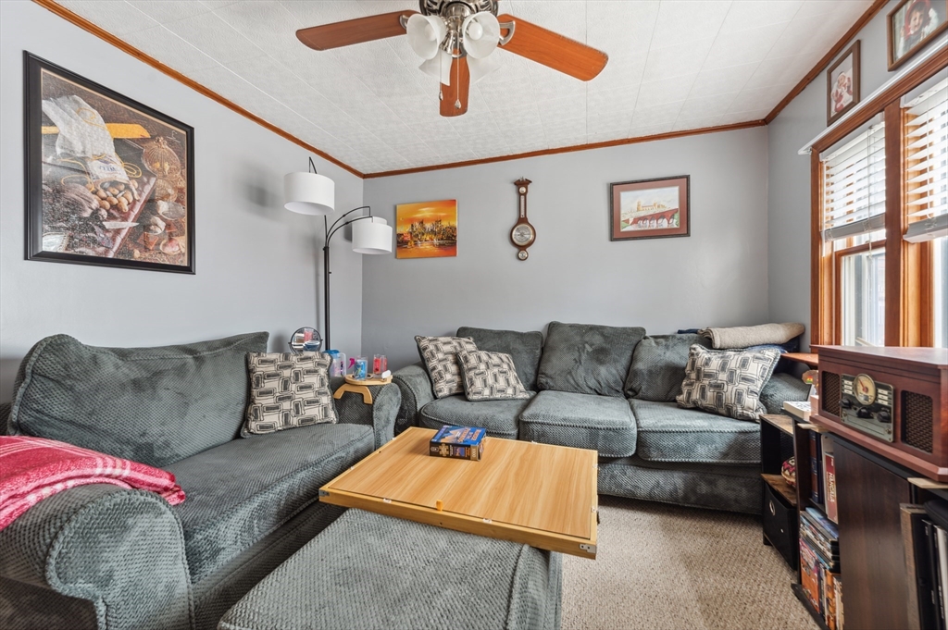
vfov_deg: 81.1
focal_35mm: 14
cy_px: 315
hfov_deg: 104.3
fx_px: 368
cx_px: 474
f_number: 8
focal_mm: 14
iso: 100
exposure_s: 1/2.5
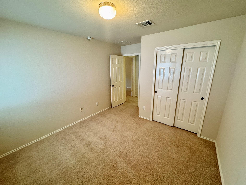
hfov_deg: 102.1
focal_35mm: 14
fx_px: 99
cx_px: 123
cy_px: 92
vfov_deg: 85.7
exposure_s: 1/60
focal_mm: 2.22
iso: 200
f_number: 2.2
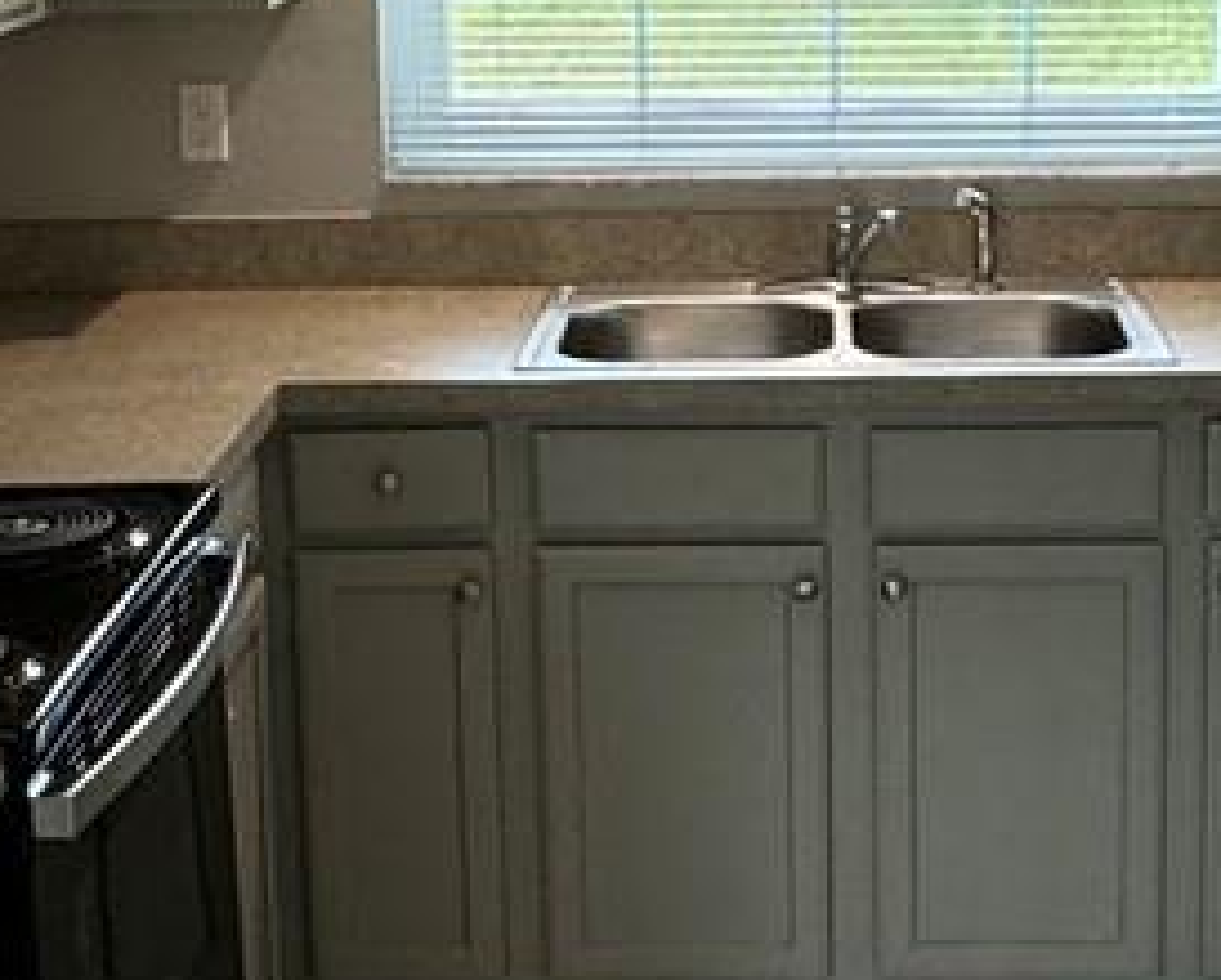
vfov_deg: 19.1
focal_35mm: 80
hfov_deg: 23.8
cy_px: 260
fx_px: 2894
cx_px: 765
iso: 200
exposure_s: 1/63
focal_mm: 2.22
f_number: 2.2
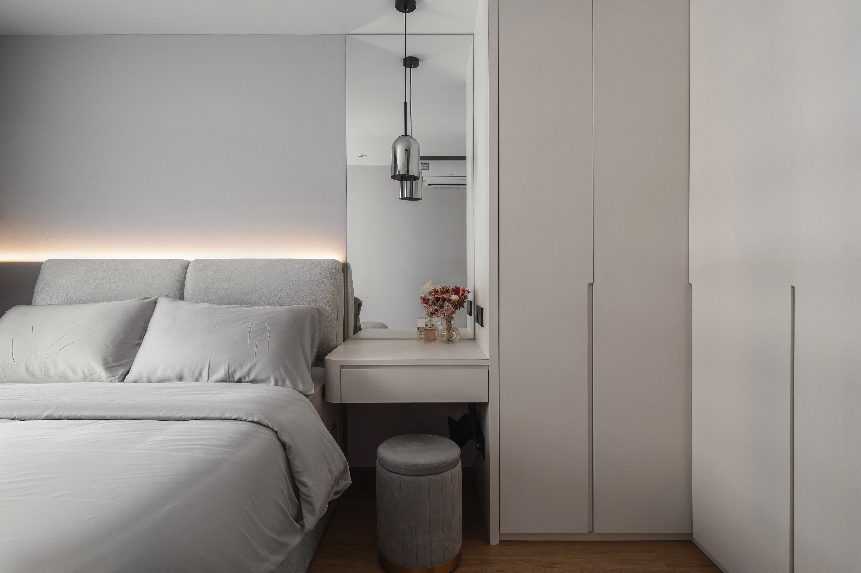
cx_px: 430
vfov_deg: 64.5
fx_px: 454
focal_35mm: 19
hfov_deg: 86.9
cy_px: 286
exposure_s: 3
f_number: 8
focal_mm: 19
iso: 100
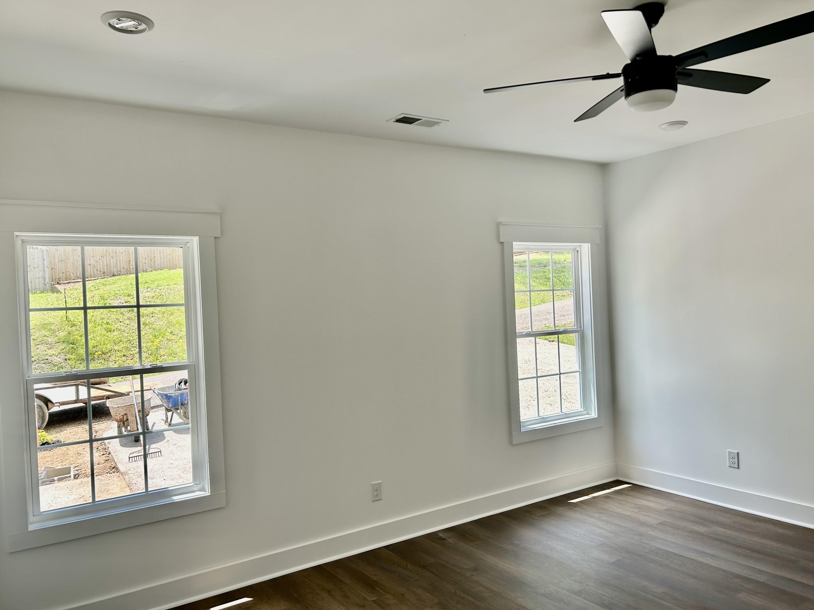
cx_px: 415
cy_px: 309
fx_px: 635
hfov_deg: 65.3
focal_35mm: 27
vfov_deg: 51.4
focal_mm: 5.7
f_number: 1.5
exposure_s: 1/289
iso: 40
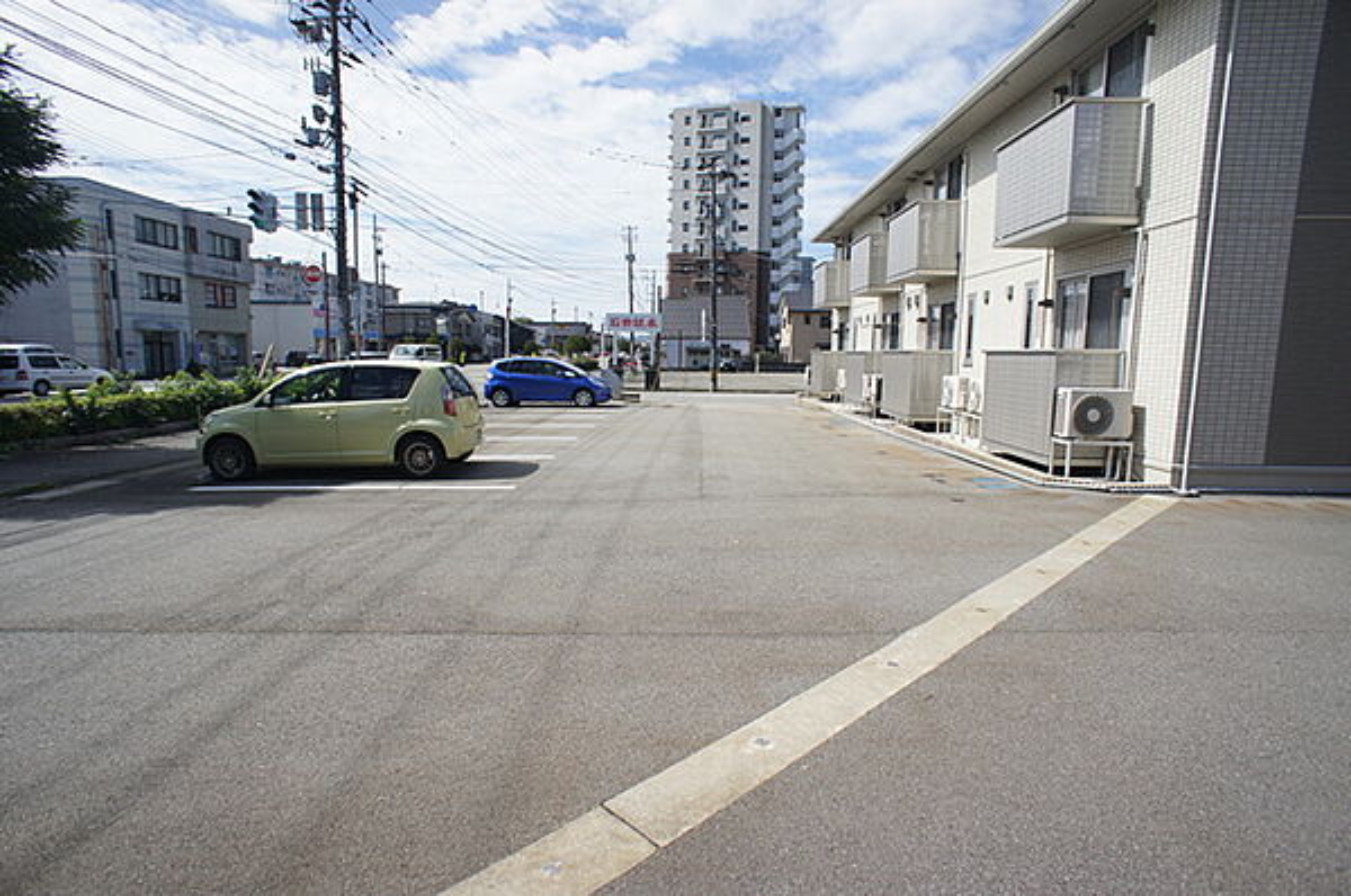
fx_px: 899
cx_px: 676
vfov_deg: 53.0
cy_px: 448
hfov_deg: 73.8
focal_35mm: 24
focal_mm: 16
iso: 200
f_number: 6.3
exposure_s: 1/640
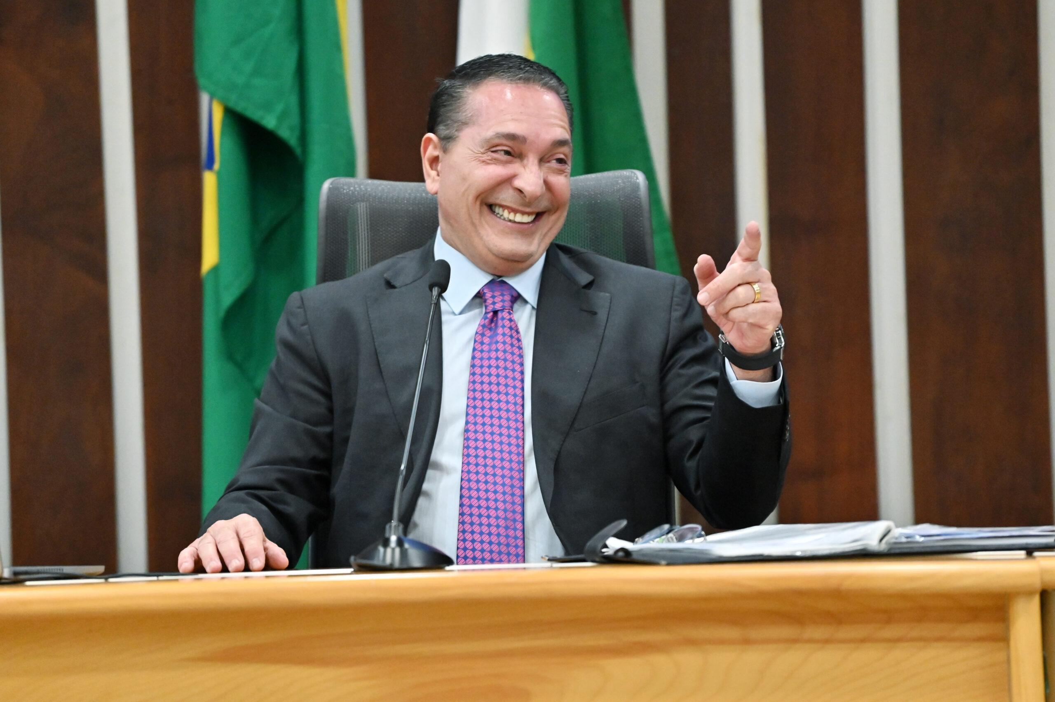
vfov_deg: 6.9
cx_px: 528
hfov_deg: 10.3
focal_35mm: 200
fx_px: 5857
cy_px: 351
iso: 5000
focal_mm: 200
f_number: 3.2
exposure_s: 1/500
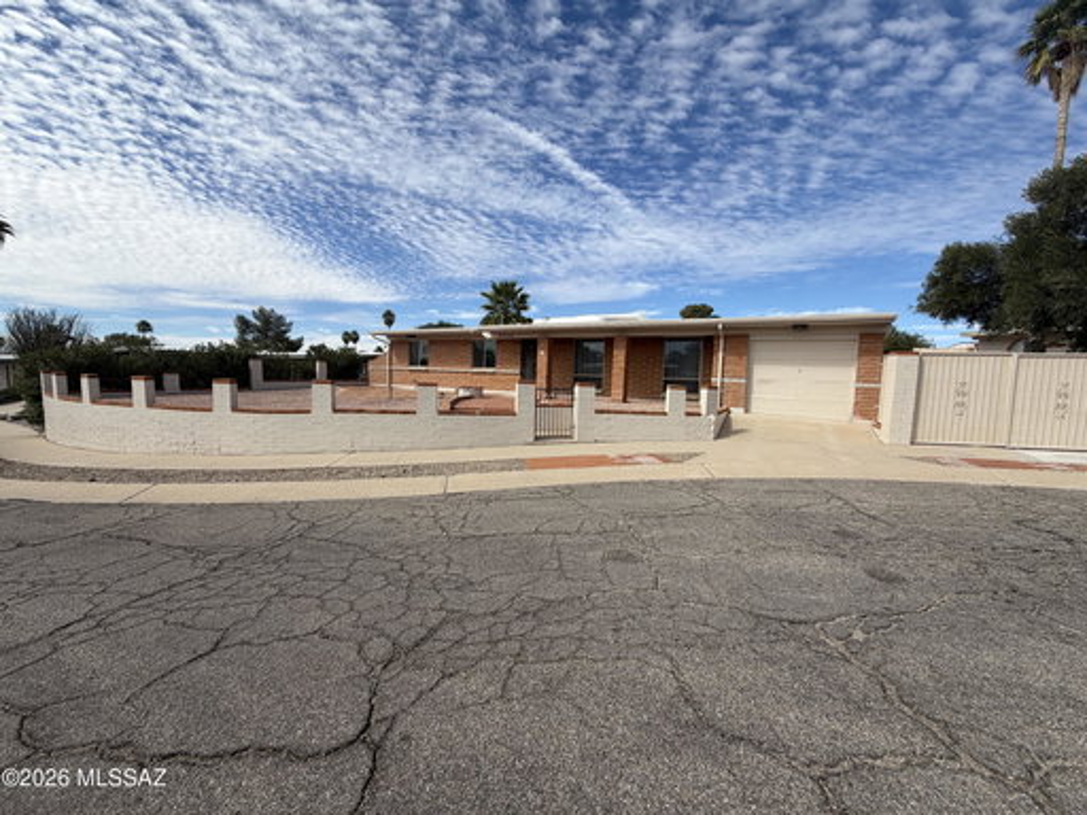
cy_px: 408
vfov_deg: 85.7
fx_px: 440
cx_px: 544
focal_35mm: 14
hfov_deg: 102.1
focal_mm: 2.22
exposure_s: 1/1211
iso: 20
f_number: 2.2
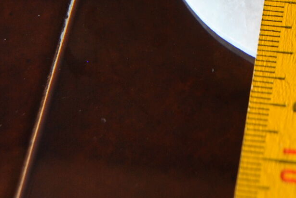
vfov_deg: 12.6
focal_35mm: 104
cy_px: -97
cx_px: 281
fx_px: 856
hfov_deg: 19.2
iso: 200
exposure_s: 1/50
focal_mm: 22
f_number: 3.5
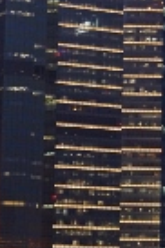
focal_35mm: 241
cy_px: -9
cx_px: 202
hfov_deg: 5.6
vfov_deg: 8.5
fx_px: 1664
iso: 3200
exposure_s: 1/100
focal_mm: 55
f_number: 5
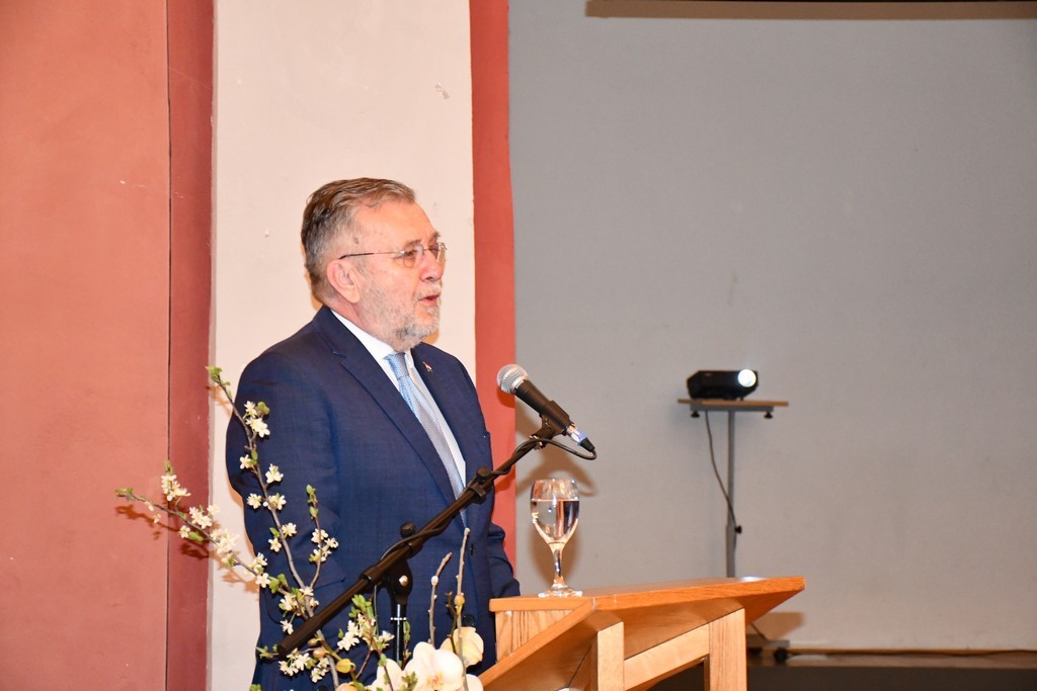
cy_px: 346
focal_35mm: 90
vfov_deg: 15.2
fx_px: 2593
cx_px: 518
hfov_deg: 22.6
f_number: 5
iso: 4000
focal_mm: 60
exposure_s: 1/60
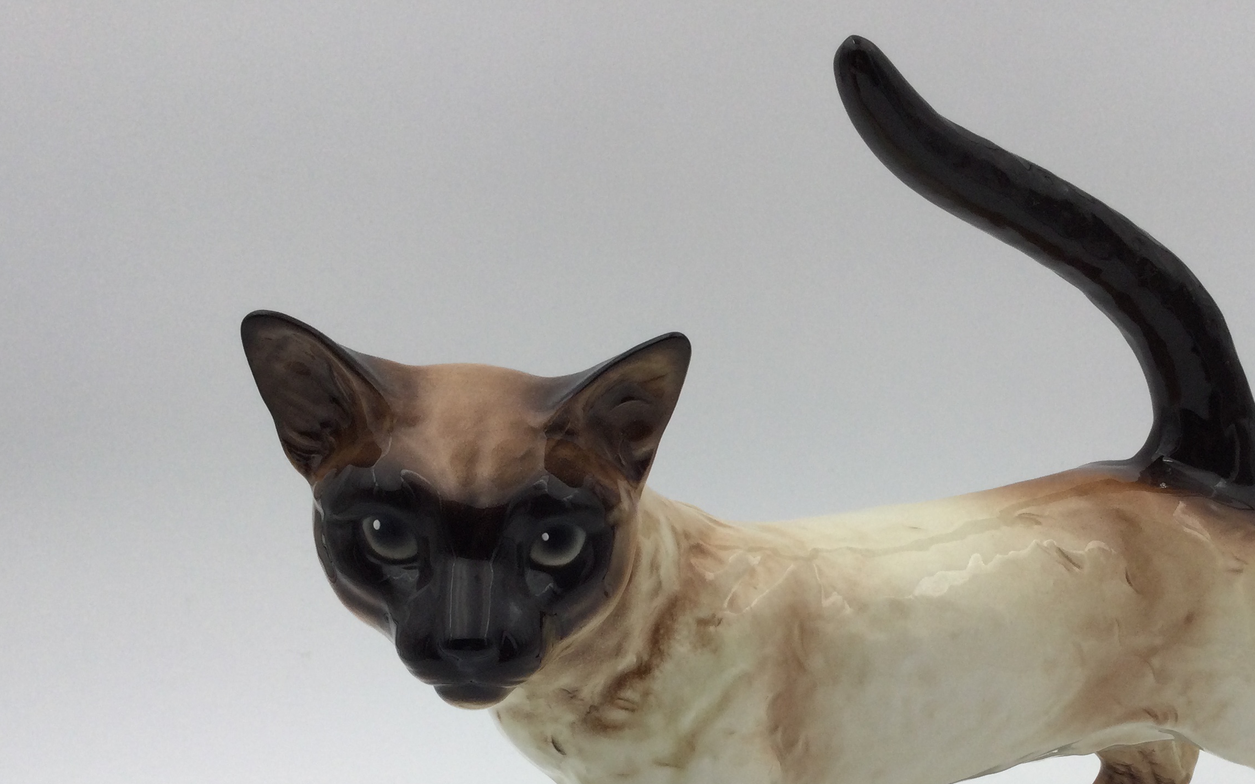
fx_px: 1607
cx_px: 768
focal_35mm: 47
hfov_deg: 42.4
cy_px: 655
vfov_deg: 26.8
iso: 25
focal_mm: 3.3
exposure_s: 1/488
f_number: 2.4
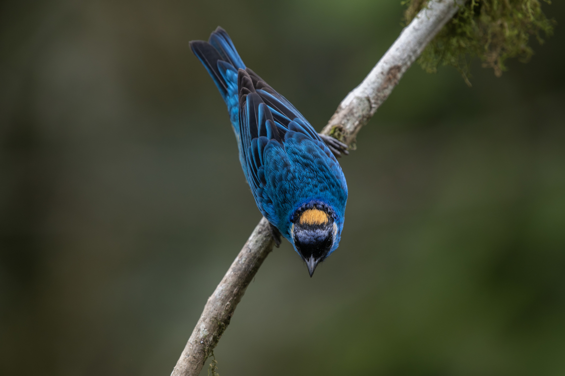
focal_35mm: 500
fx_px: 7847
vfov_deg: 2.7
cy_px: 188
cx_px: 282
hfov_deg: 4.1
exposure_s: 1/640
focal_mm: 500
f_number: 6.3
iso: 2000
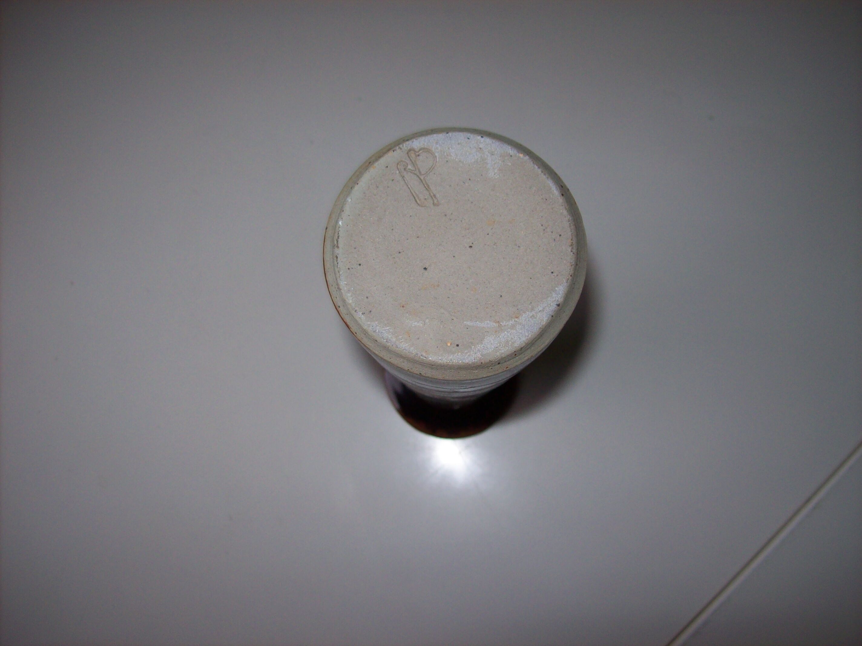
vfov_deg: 39.6
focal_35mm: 36
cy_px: 323
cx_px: 431
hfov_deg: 51.4
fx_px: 896
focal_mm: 6
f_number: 2.7
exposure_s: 1/64
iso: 80
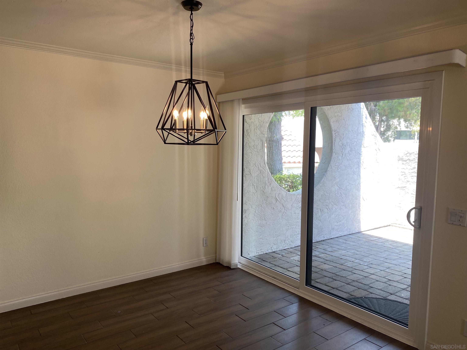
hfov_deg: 67.3
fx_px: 351
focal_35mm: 26
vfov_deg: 53.1
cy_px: 175
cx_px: 234
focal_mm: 4.25
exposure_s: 1/120
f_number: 1.8
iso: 50
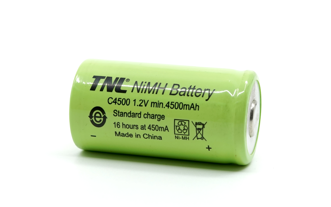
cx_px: 166
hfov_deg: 26.8
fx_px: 695
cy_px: 101
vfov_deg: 16.9
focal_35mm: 77
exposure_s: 1/100
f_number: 7.1
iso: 320
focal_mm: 50
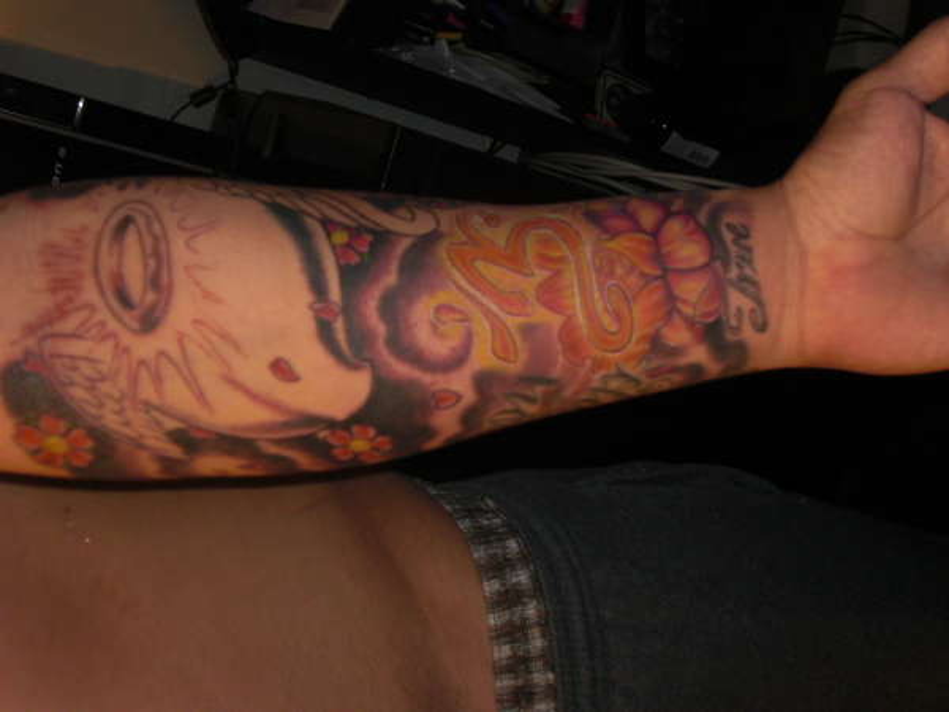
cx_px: 474
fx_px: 1179
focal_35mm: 43
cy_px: 356
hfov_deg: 43.9
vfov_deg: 33.6
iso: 200
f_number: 3.1
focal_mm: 7.6
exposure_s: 1/30
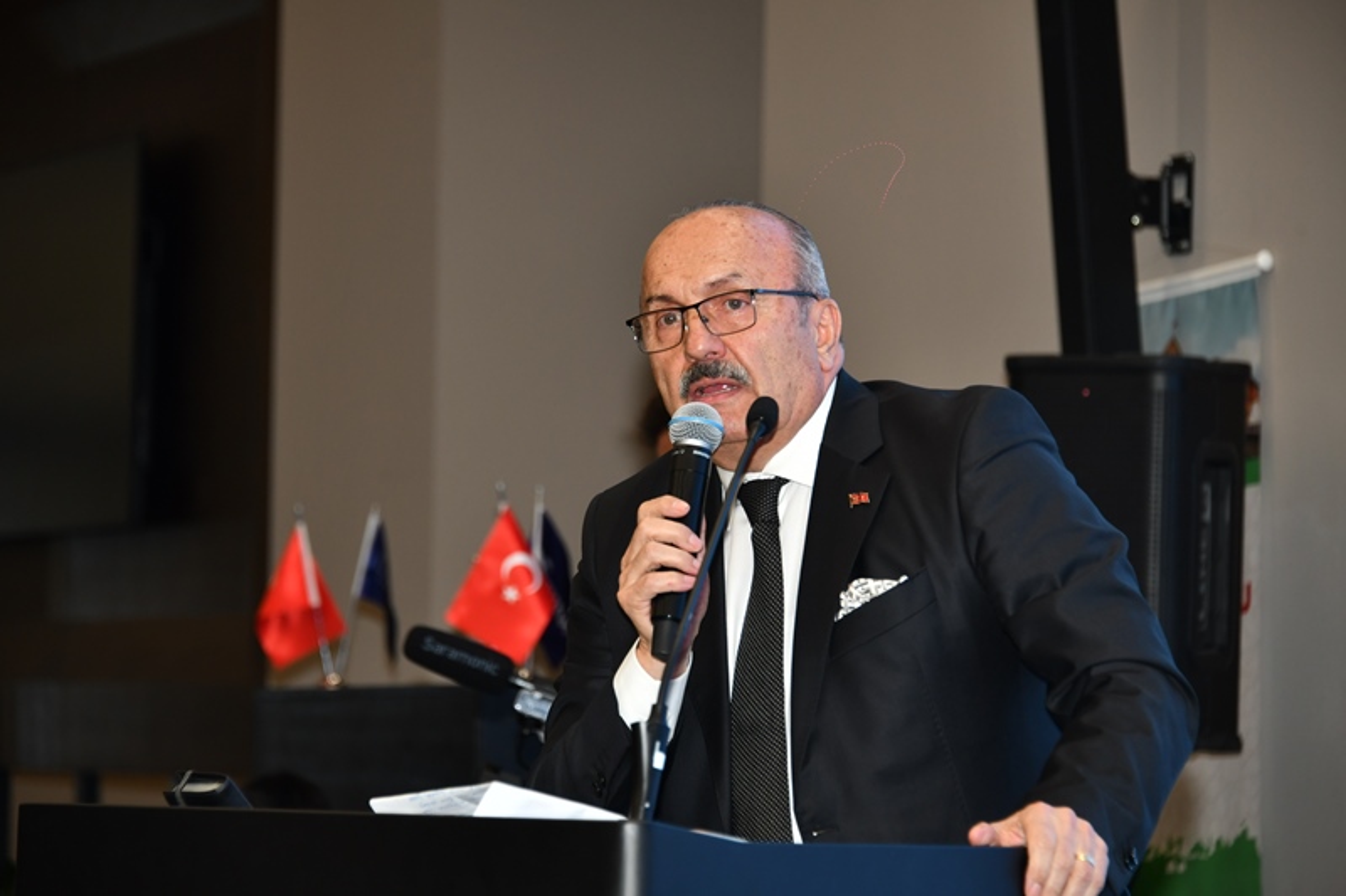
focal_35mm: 160
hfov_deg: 12.8
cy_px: 448
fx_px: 5981
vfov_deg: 8.6
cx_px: 673
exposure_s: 1/200
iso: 640
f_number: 5.6
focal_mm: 160
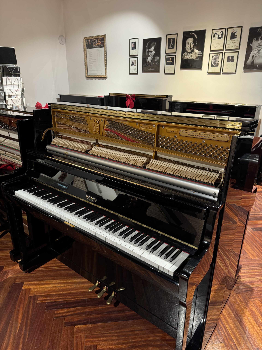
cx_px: 131
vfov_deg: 71.6
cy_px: 175
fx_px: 242
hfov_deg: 56.8
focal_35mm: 24
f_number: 1.78
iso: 250
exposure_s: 1/50
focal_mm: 6.76
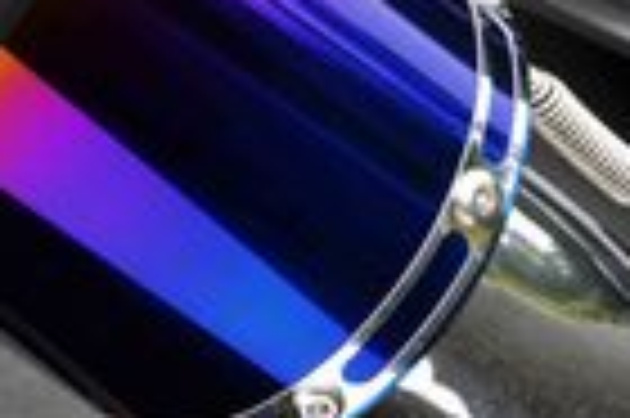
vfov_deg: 3.4
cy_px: -528
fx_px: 6992
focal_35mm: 400
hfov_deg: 5.1
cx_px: -396
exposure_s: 1/200
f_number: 22
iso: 3200
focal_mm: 70
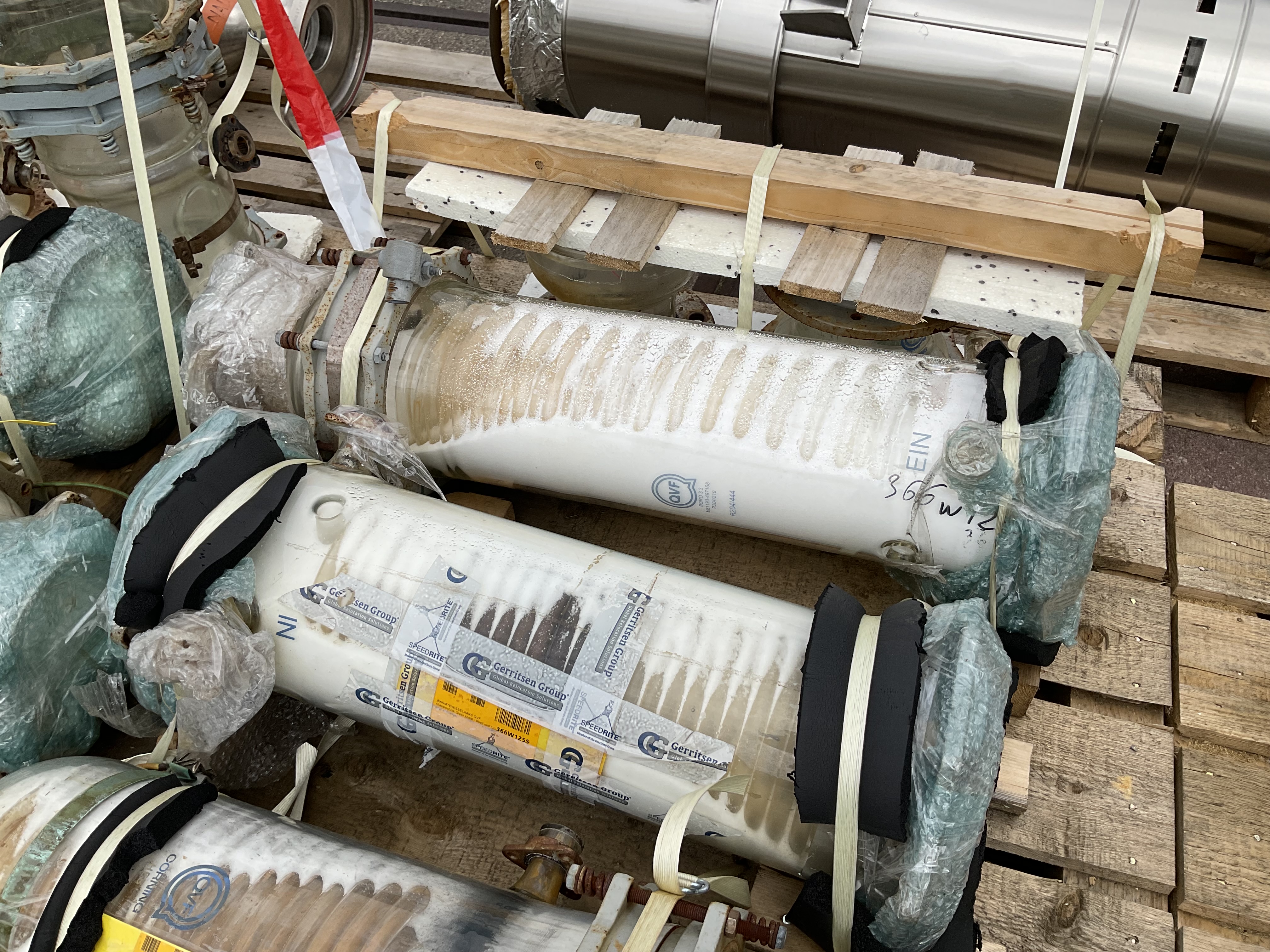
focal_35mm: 29
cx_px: 635
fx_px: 1064
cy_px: 476
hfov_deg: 61.7
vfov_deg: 48.2
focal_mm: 3
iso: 25
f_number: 1.8
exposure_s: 1/2427
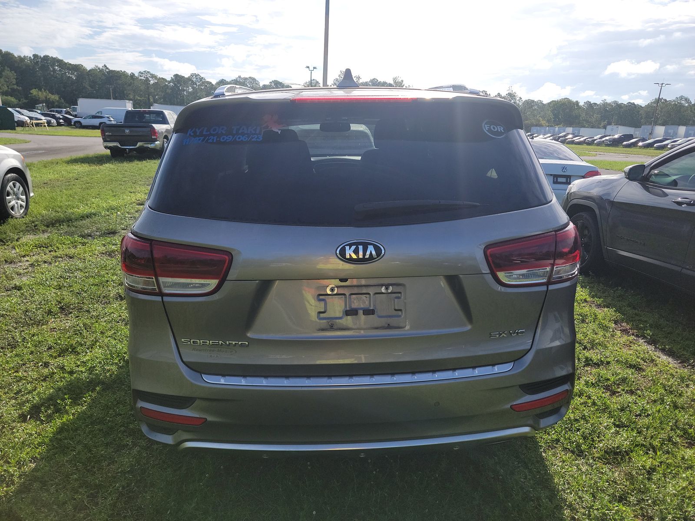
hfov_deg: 71.6
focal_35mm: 24
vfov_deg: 56.8
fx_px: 482
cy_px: 260
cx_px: 348
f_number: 1.8
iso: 50
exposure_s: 1/1029
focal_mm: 6.7
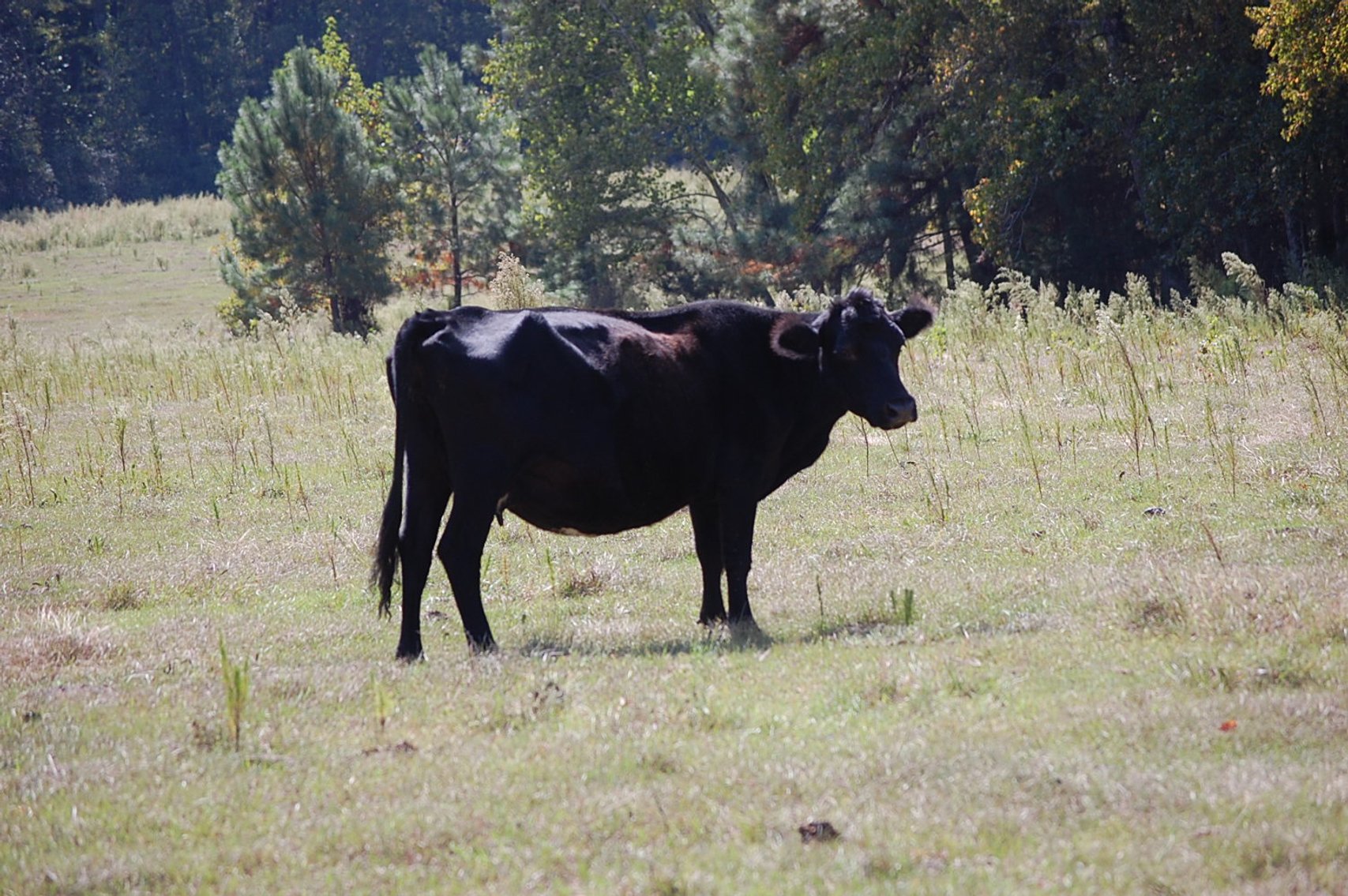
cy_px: 448
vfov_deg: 9.1
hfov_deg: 13.7
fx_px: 5612
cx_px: 674
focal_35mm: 150
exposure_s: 1/500
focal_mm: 100
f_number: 5.6
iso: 250
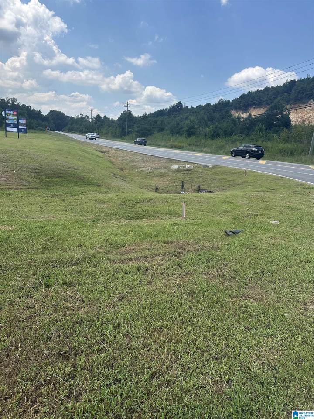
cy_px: 210
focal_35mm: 24
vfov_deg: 71.6
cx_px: 157
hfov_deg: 56.8
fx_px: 290
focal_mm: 6.86
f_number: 1.78
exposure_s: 1/3247
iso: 80
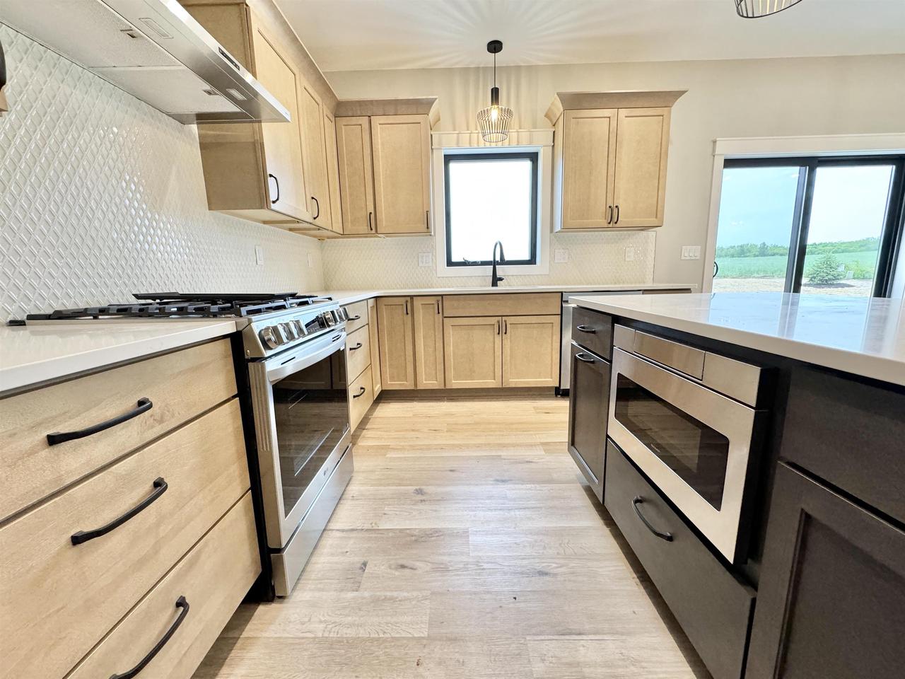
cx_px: 452
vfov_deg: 85.7
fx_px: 366
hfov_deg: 102.1
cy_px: 340
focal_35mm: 14
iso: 320
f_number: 2.2
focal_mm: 2.22
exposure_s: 1/120
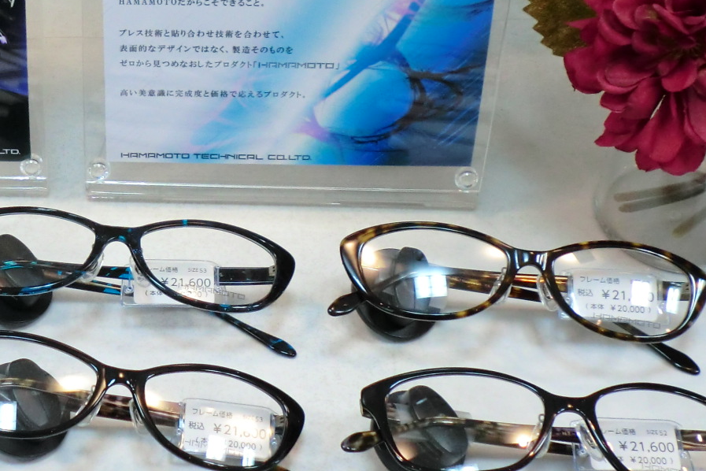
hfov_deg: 26.1
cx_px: 126
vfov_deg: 17.9
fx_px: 1490
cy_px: 196
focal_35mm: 76
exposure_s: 1/60
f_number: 3.5
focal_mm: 5.8
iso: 125
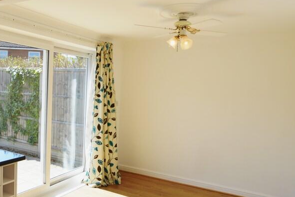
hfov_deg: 69.3
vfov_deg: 48.2
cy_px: 140
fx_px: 213
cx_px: 140
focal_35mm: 26
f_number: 6.3
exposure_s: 1/160
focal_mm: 10
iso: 100
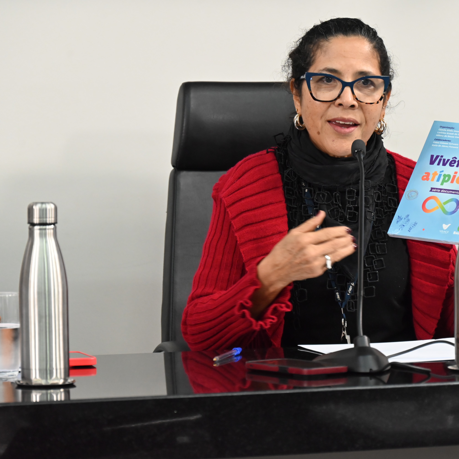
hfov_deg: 9.8
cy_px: 229
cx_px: 291
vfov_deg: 9.8
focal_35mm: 179
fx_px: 2685
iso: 3200
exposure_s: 1/200
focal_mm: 140
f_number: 6.3
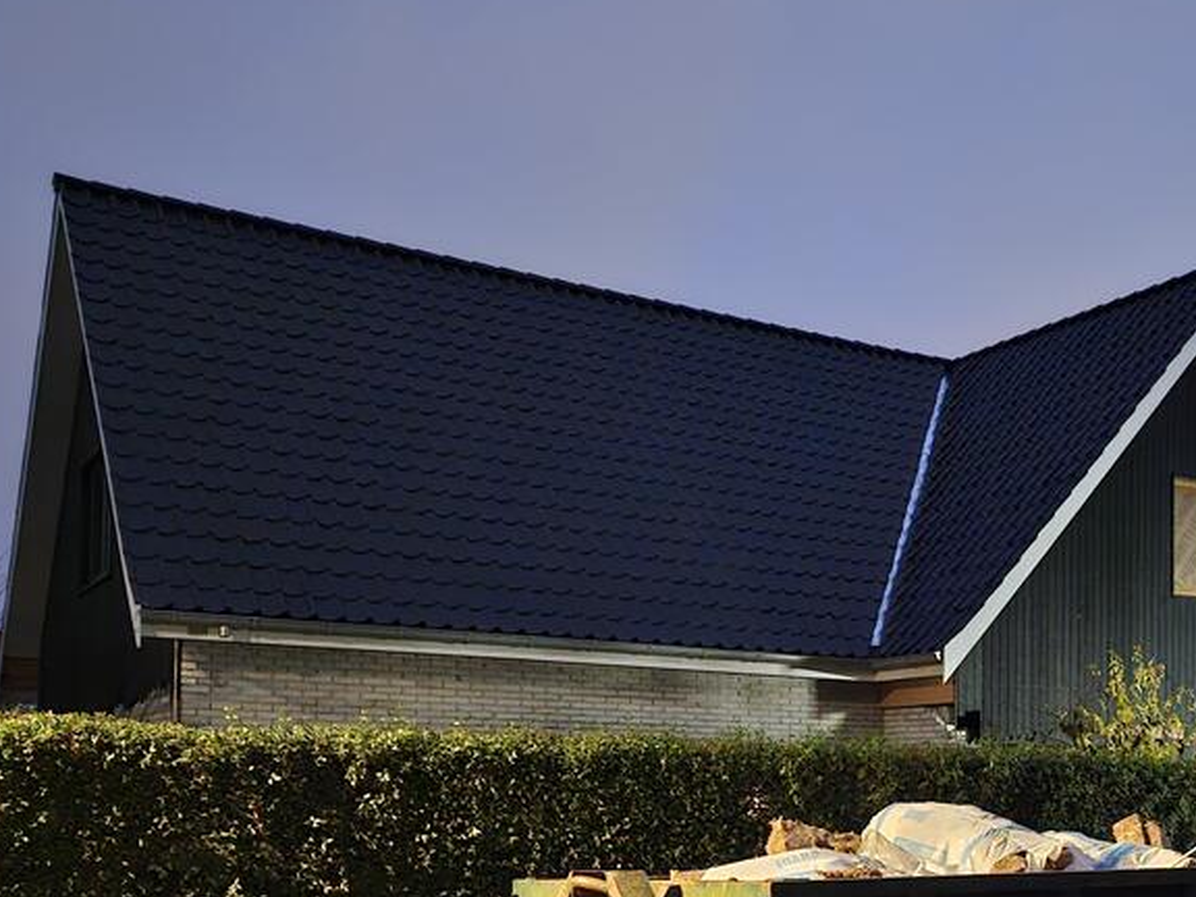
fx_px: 1589
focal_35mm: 46
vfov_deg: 30.6
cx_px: 901
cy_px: 737
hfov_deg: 40.1
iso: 1600
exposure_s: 1/8.33
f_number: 1.8
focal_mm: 5.4
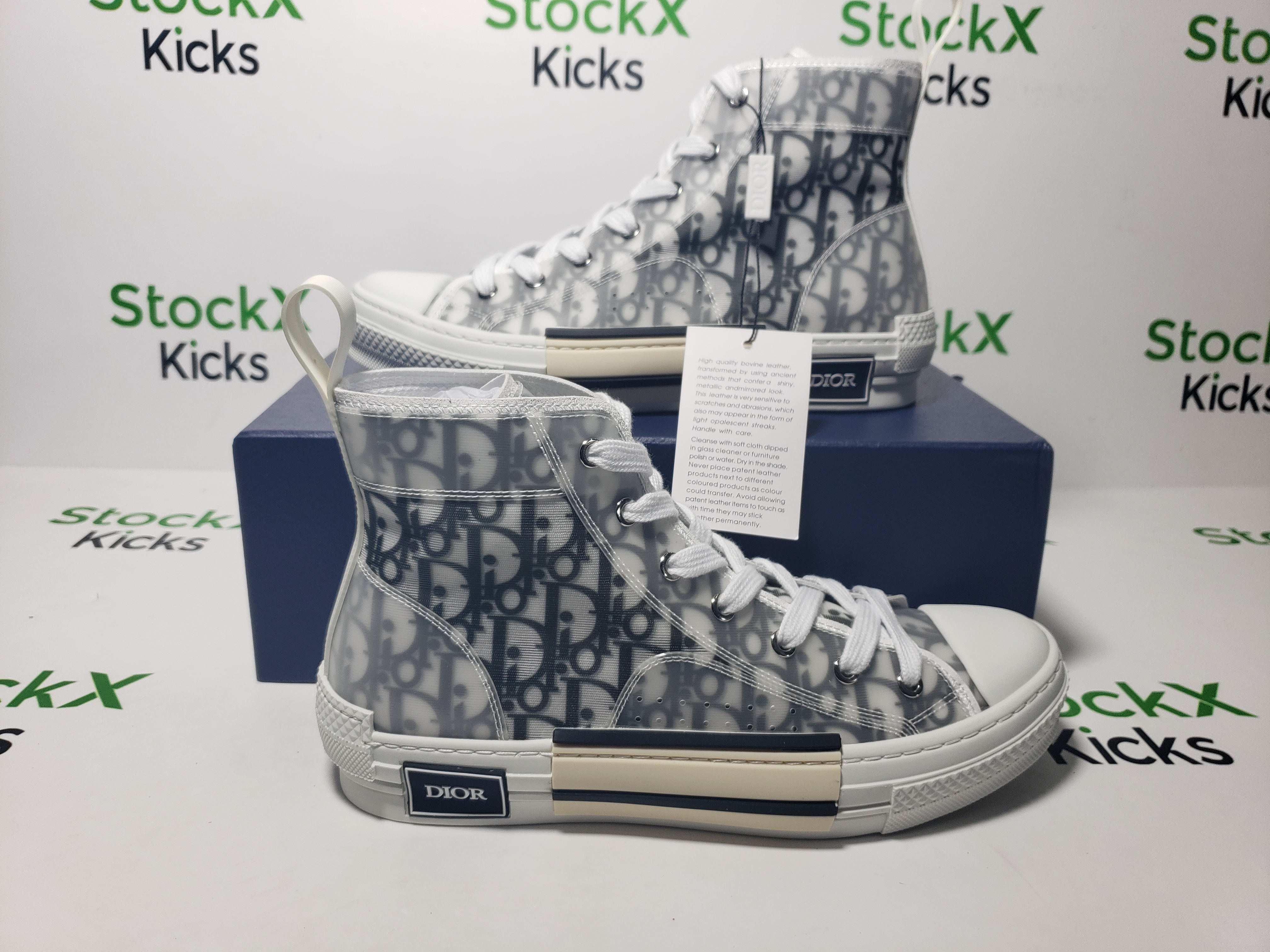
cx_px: 635
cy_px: 476
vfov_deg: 53.1
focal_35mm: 26
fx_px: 954
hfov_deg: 67.3
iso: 50
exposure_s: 1/457
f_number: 1.5
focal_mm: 4.3
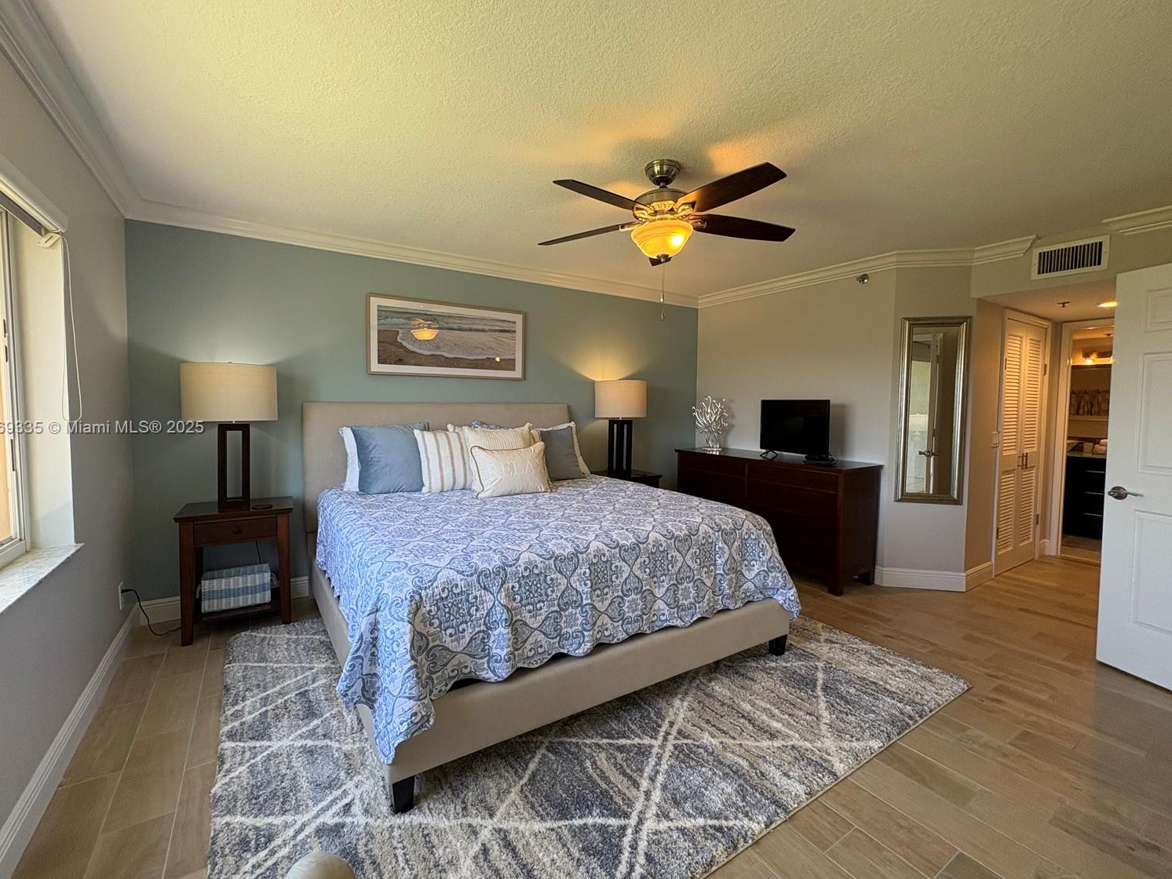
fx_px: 508
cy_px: 429
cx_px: 581
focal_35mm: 15
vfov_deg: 81.7
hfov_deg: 98.2
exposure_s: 1/120
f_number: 2.2
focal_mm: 2.22
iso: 125
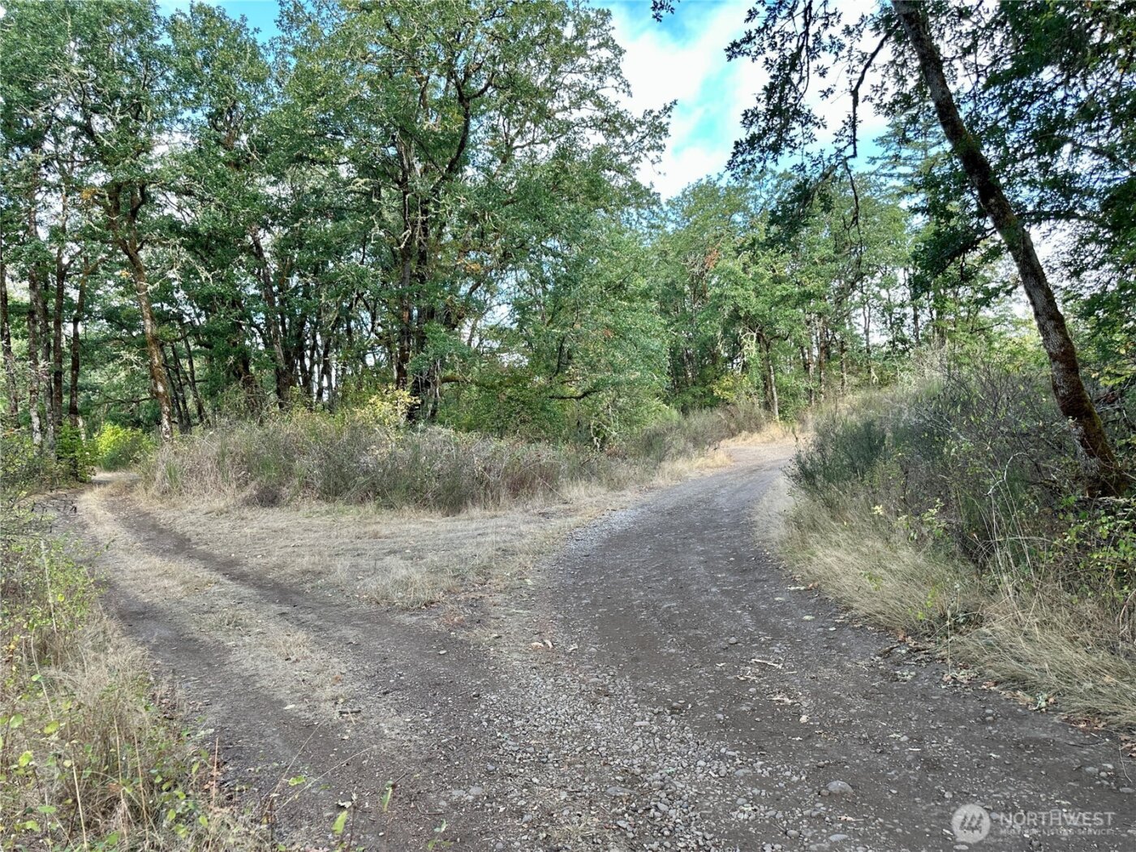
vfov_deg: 56.8
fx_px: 788
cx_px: 568
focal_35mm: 24
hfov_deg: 71.6
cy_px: 426
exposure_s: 1/265
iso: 80
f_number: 1.78
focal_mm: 6.86
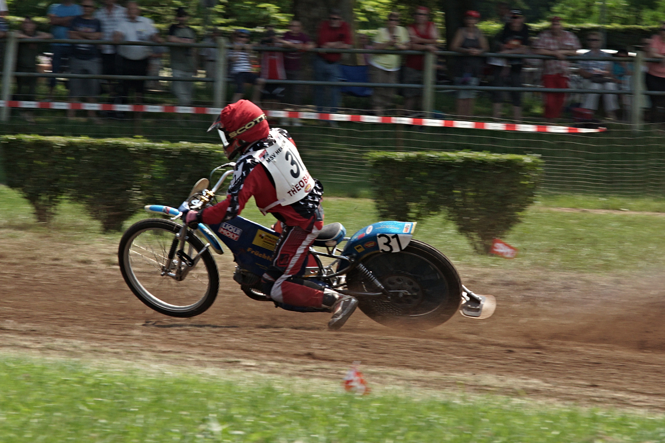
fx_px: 4156
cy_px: 222
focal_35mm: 225
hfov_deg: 9.1
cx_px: 332
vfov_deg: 6.1
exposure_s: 1/400
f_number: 9
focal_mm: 150
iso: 200
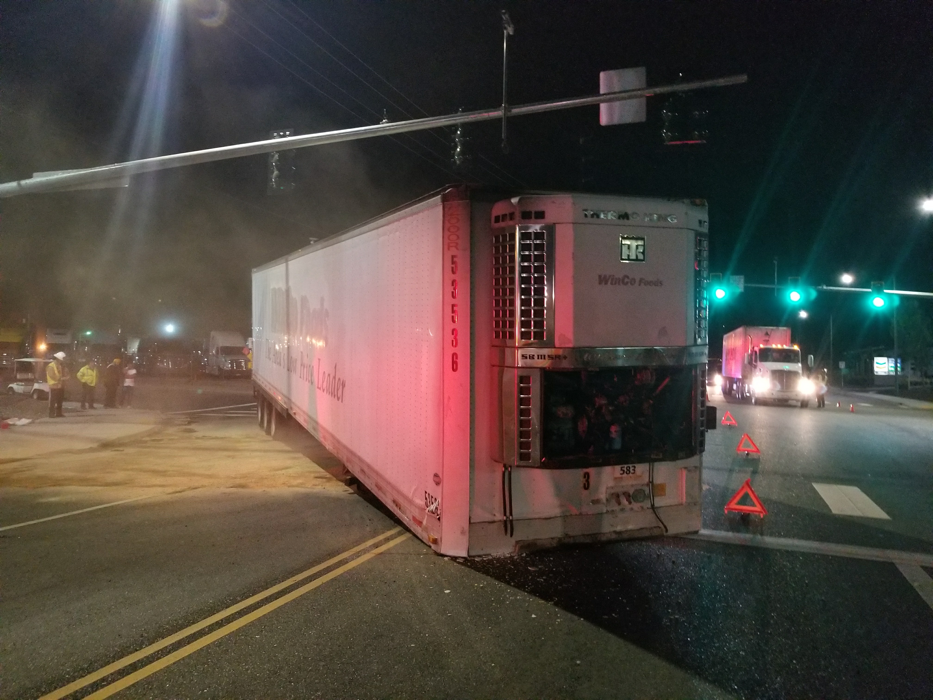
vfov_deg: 53.1
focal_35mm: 26
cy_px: 350
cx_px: 466
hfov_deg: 67.3
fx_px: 701
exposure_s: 1/30
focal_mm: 4.25
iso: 640
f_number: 1.7
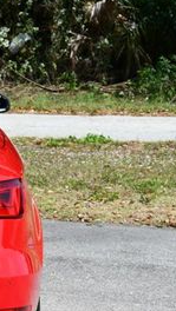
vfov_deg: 12.3
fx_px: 1448
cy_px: 198
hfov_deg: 6.7
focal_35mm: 175
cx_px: -189
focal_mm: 46
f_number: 8
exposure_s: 1/250
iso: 100
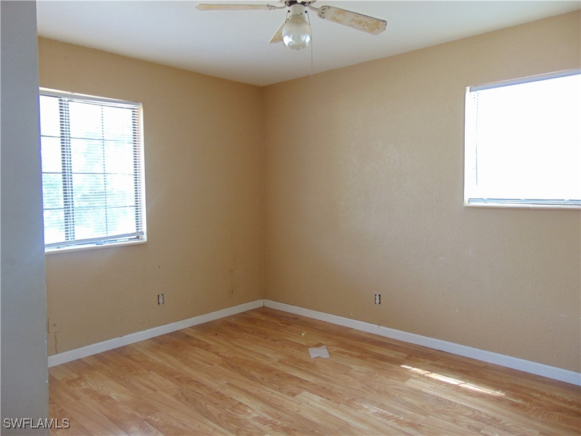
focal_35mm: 25
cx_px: 290
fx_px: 420
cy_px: 218
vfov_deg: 54.9
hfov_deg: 69.4
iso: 100
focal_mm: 4.5
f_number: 3
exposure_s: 1/30
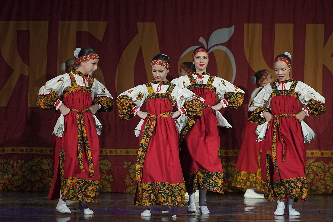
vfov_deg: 7.3
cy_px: 111
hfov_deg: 10.9
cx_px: 166
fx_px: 1748
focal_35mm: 189
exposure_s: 1/400
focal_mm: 126
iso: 2000
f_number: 4
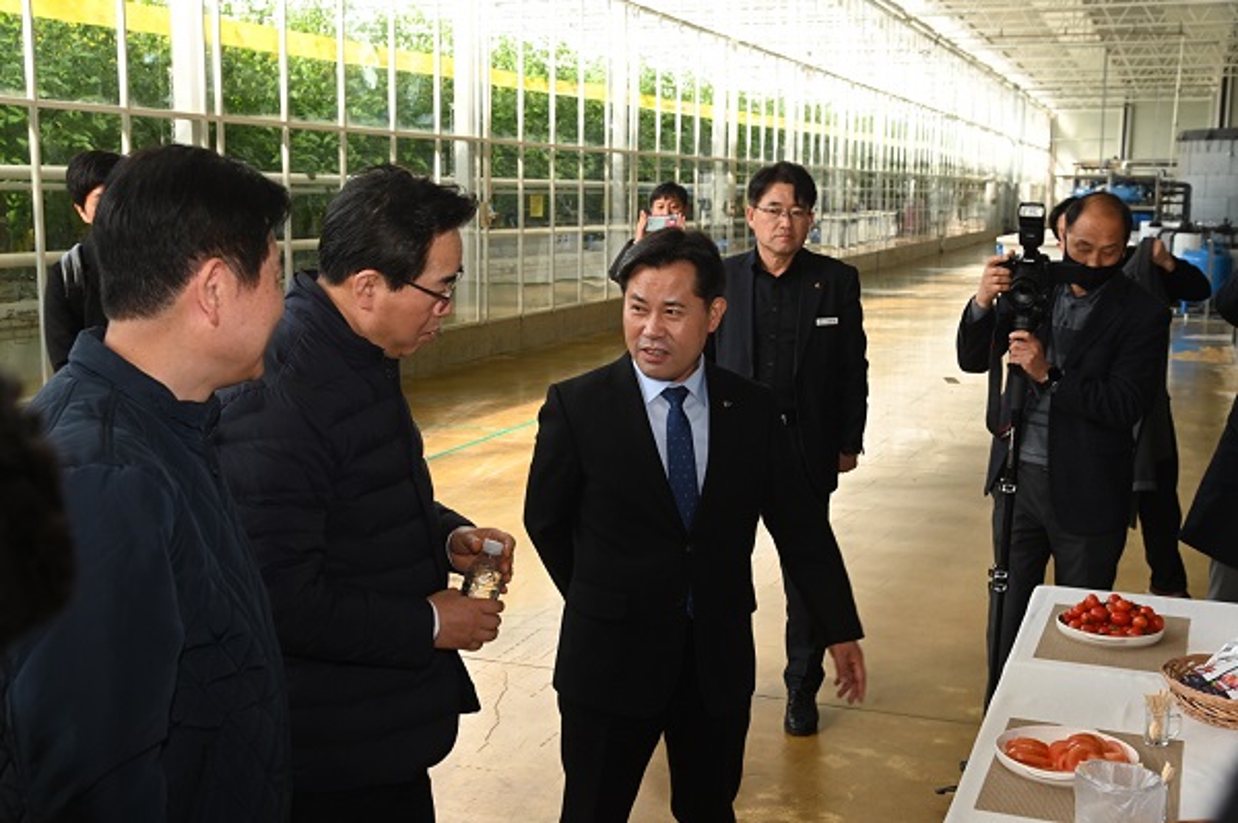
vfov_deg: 30.5
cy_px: 412
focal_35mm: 44
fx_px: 1512
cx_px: 619
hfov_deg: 44.5
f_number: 7.1
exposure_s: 1/160
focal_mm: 44
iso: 640
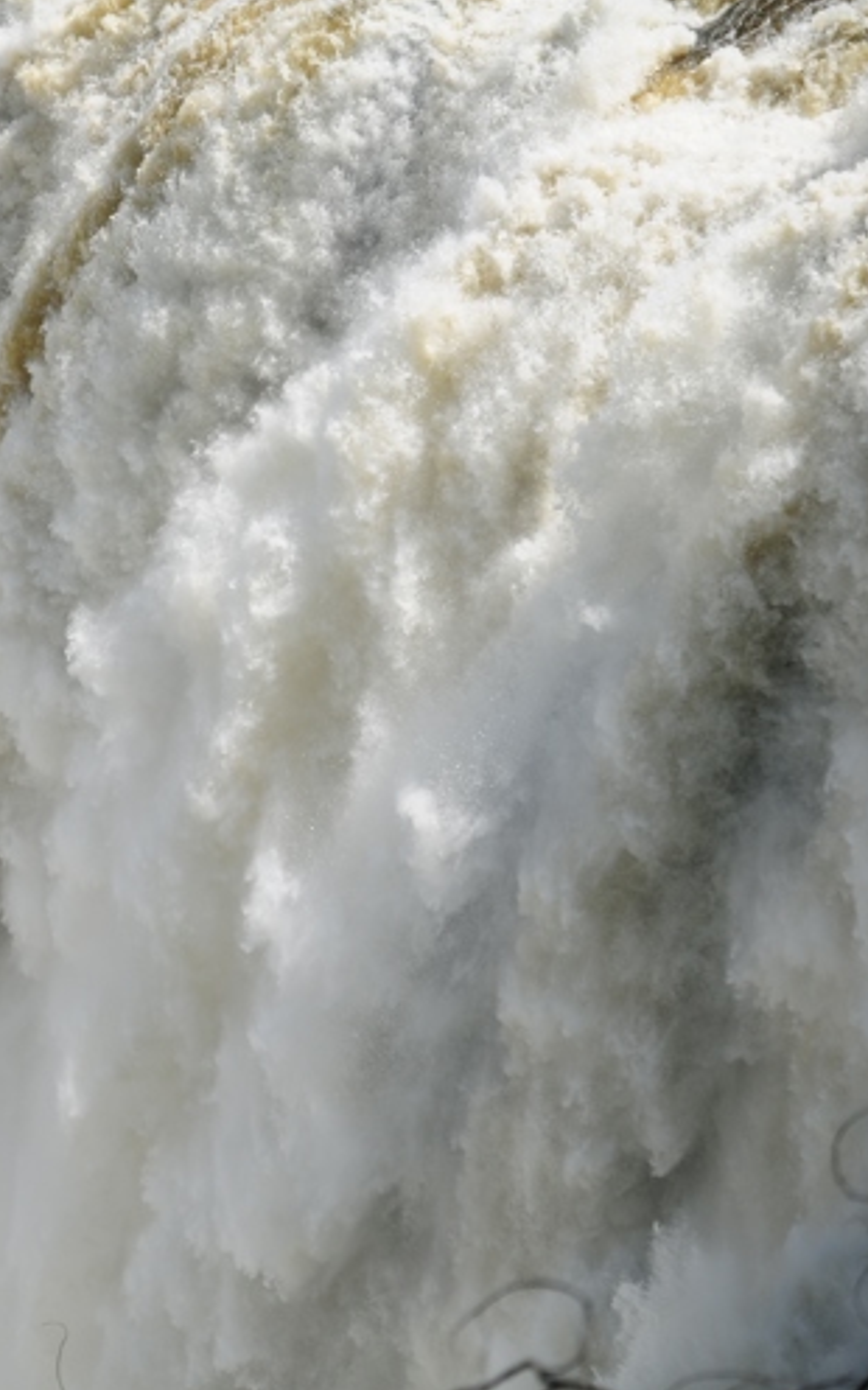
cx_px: -115
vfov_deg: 12.9
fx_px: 6132
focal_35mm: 162
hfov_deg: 8.0
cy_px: 695
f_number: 4.5
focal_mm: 70
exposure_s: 1/2000
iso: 200
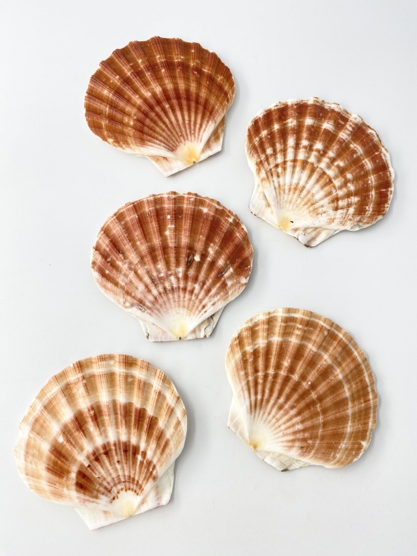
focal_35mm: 26
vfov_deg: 67.3
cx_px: 208
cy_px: 278
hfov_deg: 53.1
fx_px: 418
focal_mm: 4.25
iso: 32
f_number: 1.8
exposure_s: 1/285
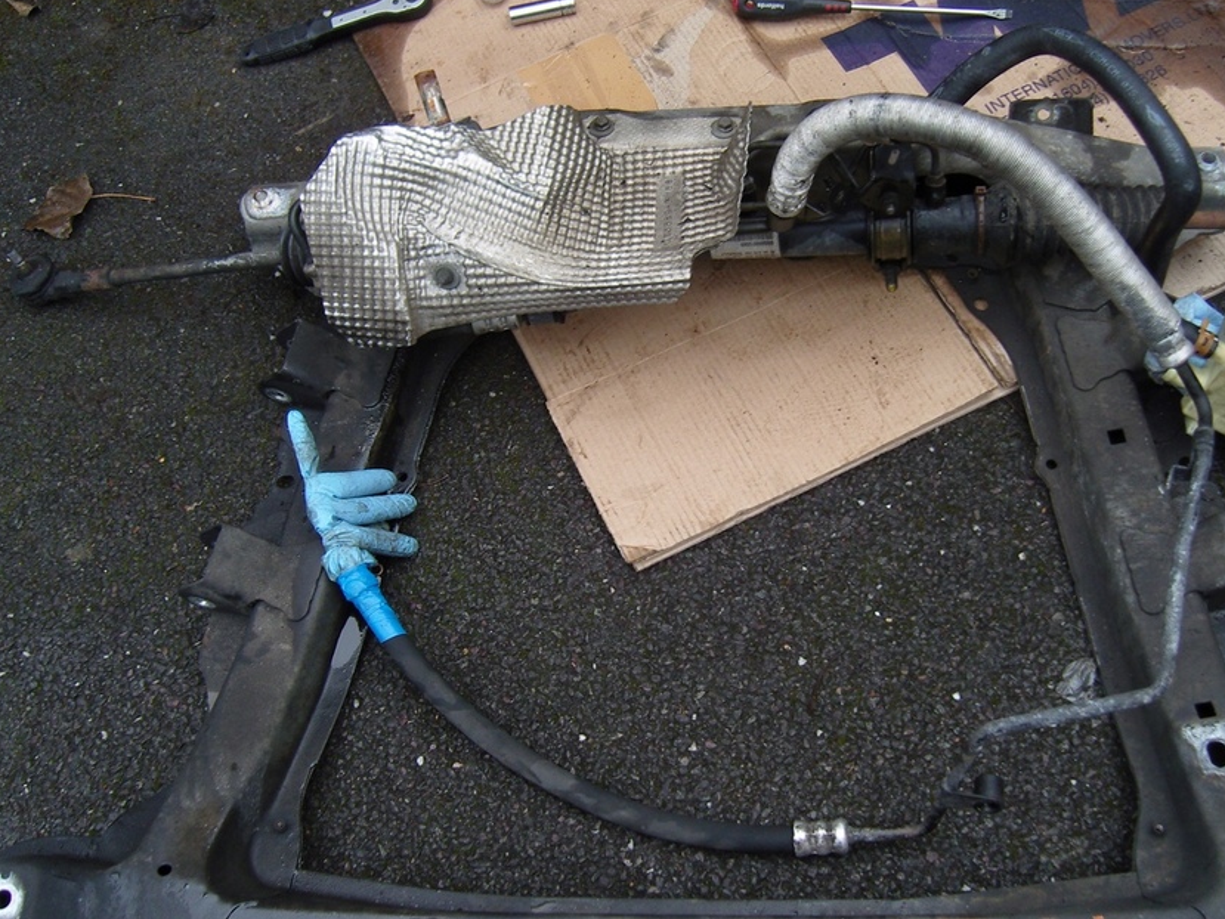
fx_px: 1487
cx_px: 695
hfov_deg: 44.7
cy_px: 471
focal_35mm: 42
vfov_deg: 34.4
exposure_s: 1/100
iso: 100
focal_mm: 7.3
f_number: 2.8
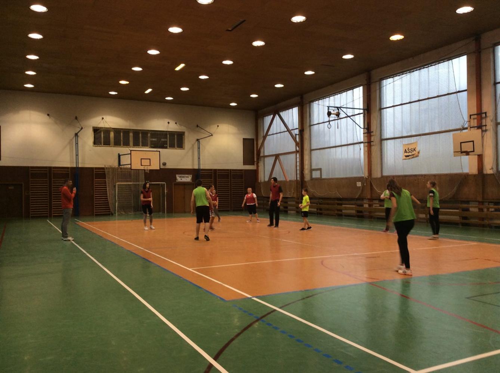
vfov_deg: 44.0
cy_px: 186
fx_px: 461
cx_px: 250
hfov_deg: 56.9
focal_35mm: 32
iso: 40
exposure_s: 1/25
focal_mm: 3.3
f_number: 2.4
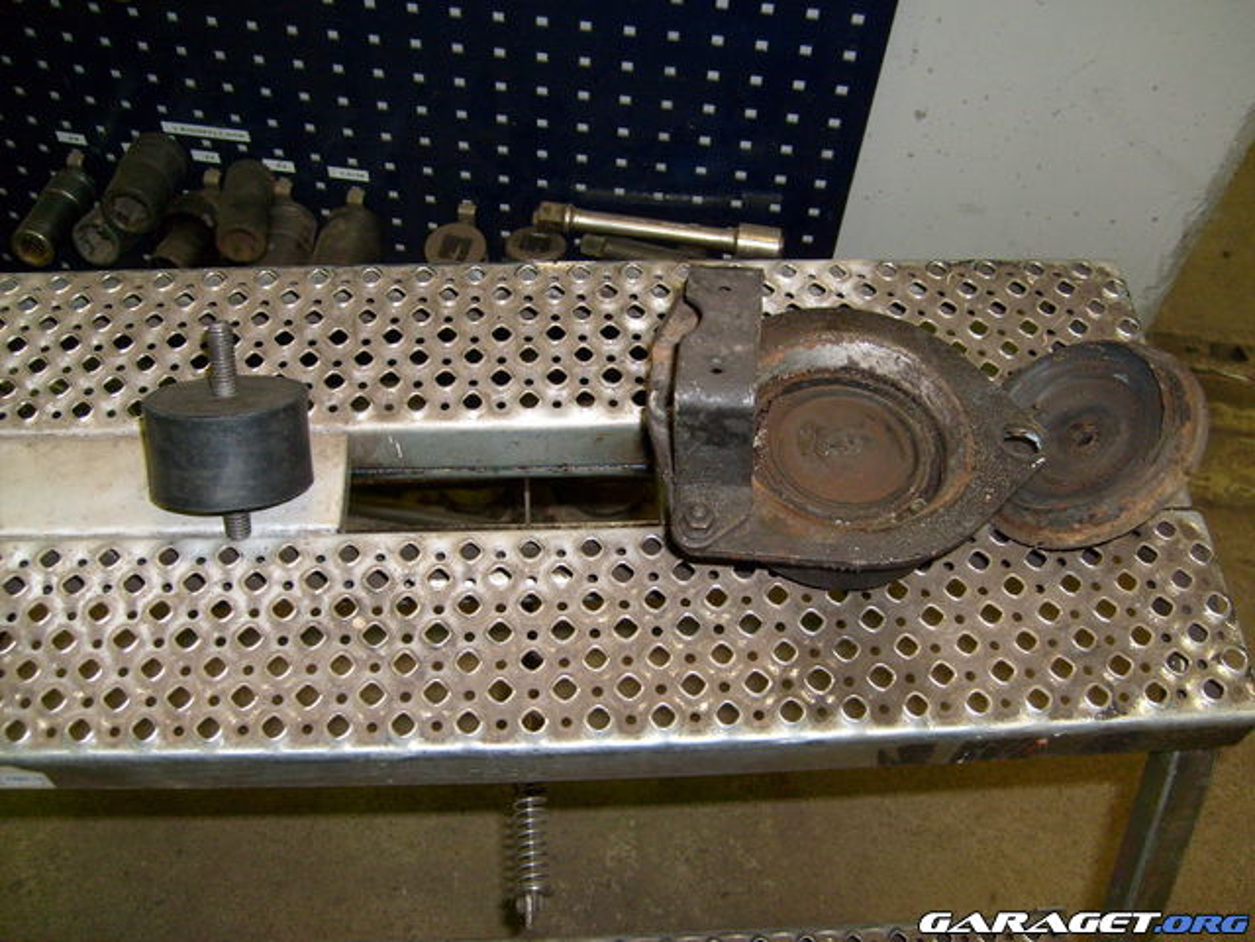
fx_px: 1269
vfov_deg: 40.7
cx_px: 628
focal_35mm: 35
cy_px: 471
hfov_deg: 52.6
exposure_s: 1/45
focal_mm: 5.8
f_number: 2.8
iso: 100
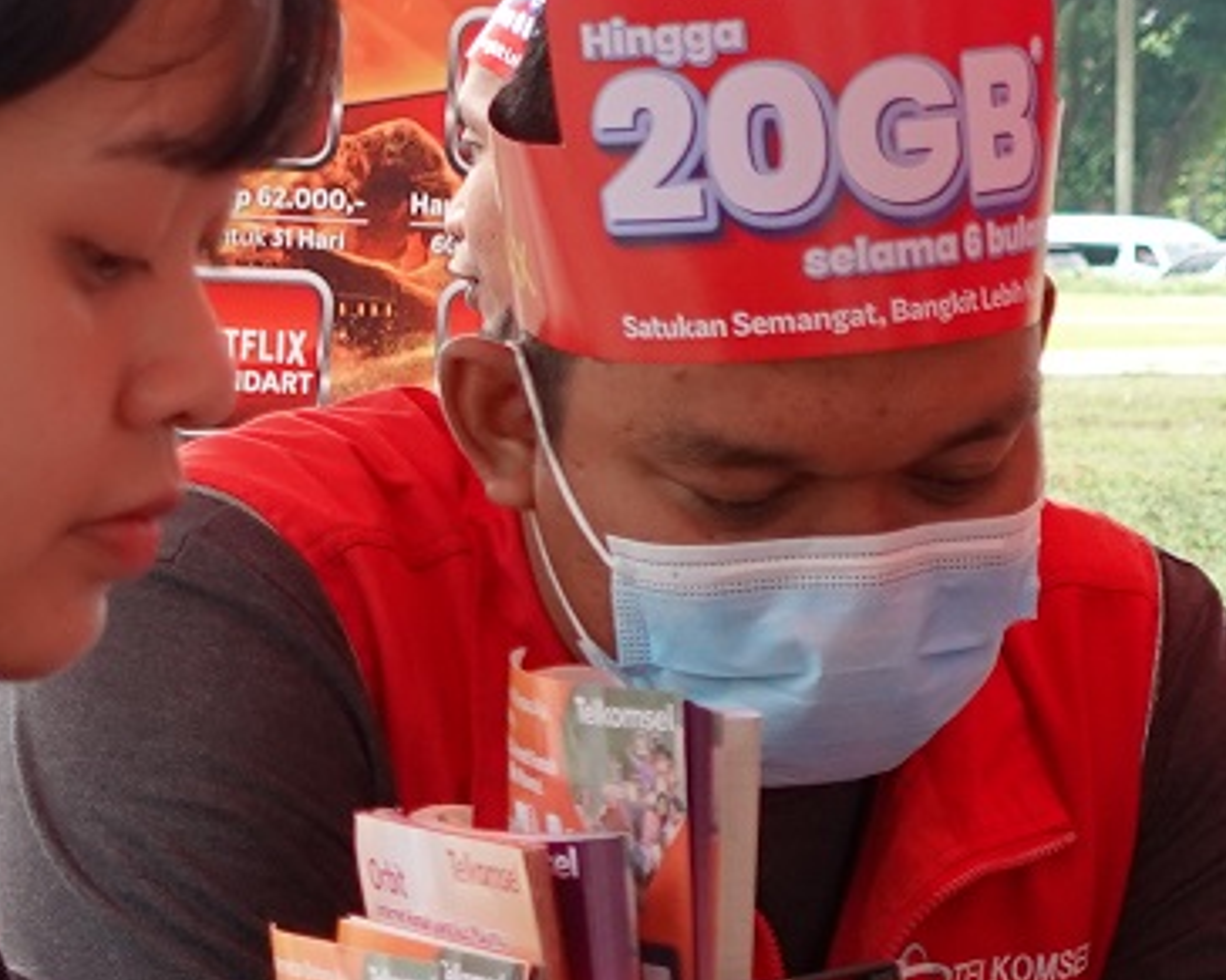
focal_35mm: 167
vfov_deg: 9.2
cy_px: 552
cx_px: 2021
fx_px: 6058
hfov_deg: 11.0
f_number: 2.8
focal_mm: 13.76
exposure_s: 1/200
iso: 125
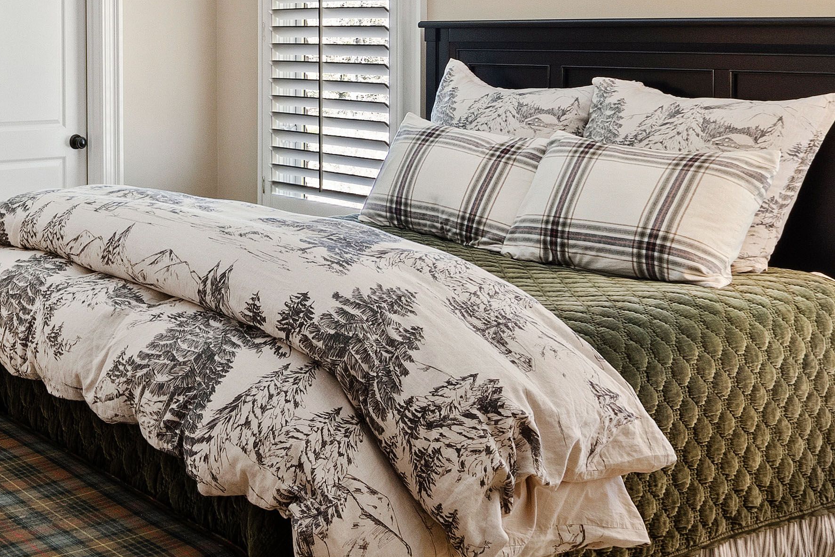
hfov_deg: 37.6
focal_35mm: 47
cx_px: 8
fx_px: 1090
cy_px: -25
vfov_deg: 26.8
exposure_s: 1.6
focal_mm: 10
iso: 100
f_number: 8
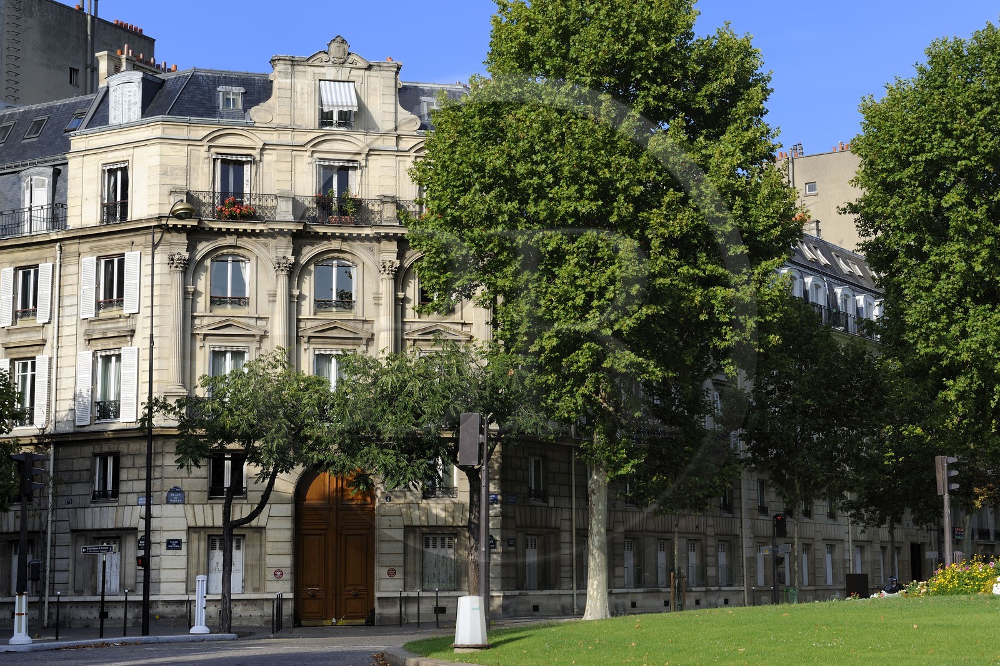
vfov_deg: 22.6
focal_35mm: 60
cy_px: 333
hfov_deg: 33.4
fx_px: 1666
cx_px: 500
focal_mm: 60
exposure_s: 1/160
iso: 200
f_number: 9
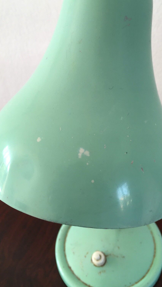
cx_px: 97
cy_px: 117
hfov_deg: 28.3
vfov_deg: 48.1
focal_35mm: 42
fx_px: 321
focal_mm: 4.15
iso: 32
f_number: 2.2
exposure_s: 1/50
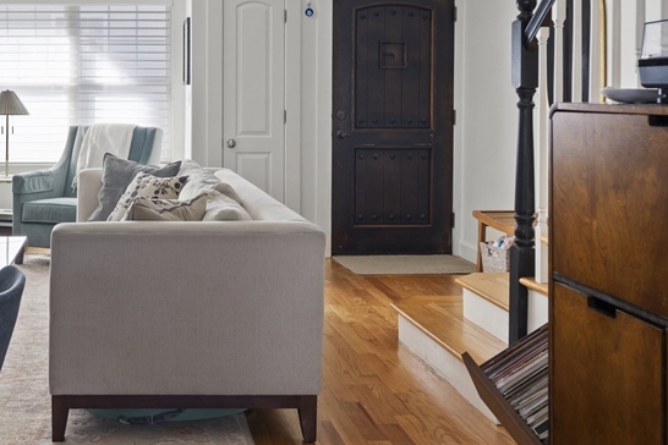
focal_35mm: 45
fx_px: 835
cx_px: 121
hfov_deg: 41.5
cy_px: 100
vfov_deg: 29.3
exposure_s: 1/1.25
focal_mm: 24
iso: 320
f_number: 7.1
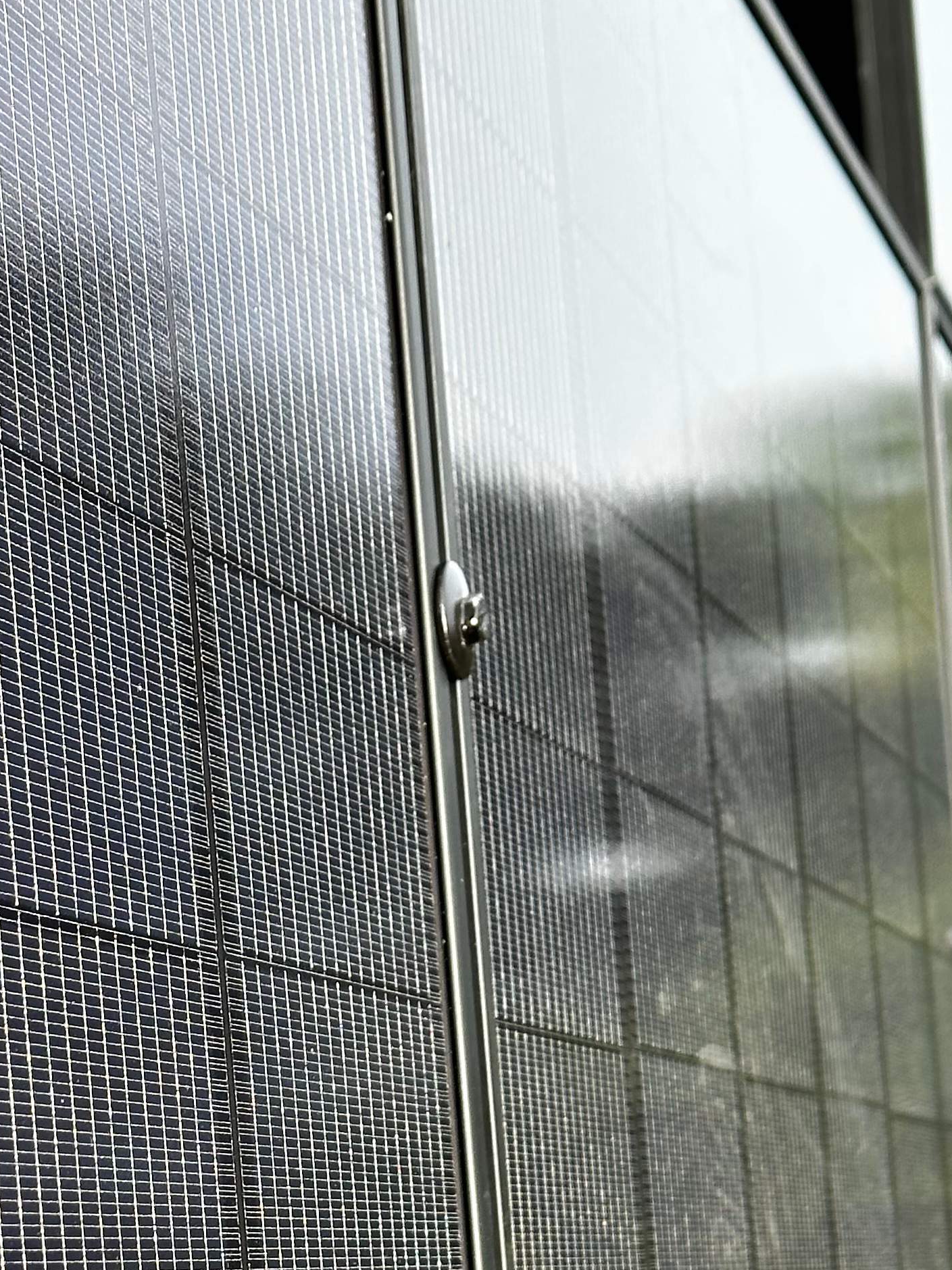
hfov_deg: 14.3
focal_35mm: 103
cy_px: 1219
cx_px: 345
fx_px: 3777
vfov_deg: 18.7
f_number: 1.78
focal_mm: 6.86
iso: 64
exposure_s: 1/564
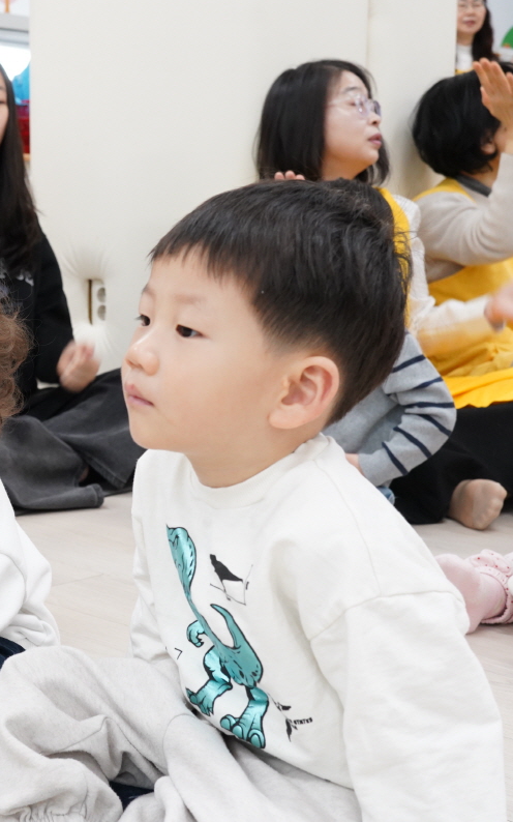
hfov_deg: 21.7
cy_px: 409
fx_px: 1276
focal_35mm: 57
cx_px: -33
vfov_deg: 35.7
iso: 2500
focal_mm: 37
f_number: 7.1
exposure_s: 1/50
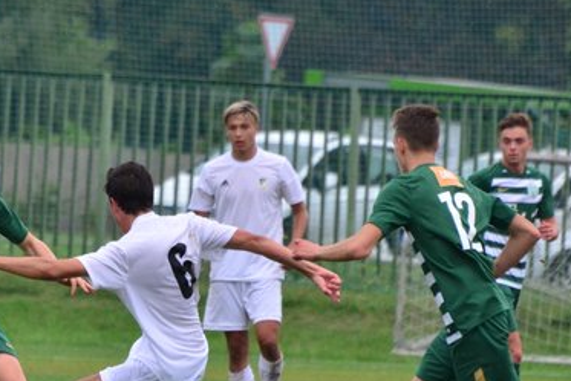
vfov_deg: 1.6
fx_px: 13756
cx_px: -31
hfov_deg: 2.4
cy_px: 254
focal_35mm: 867
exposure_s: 1/1000
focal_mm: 270
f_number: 7.1
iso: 1000
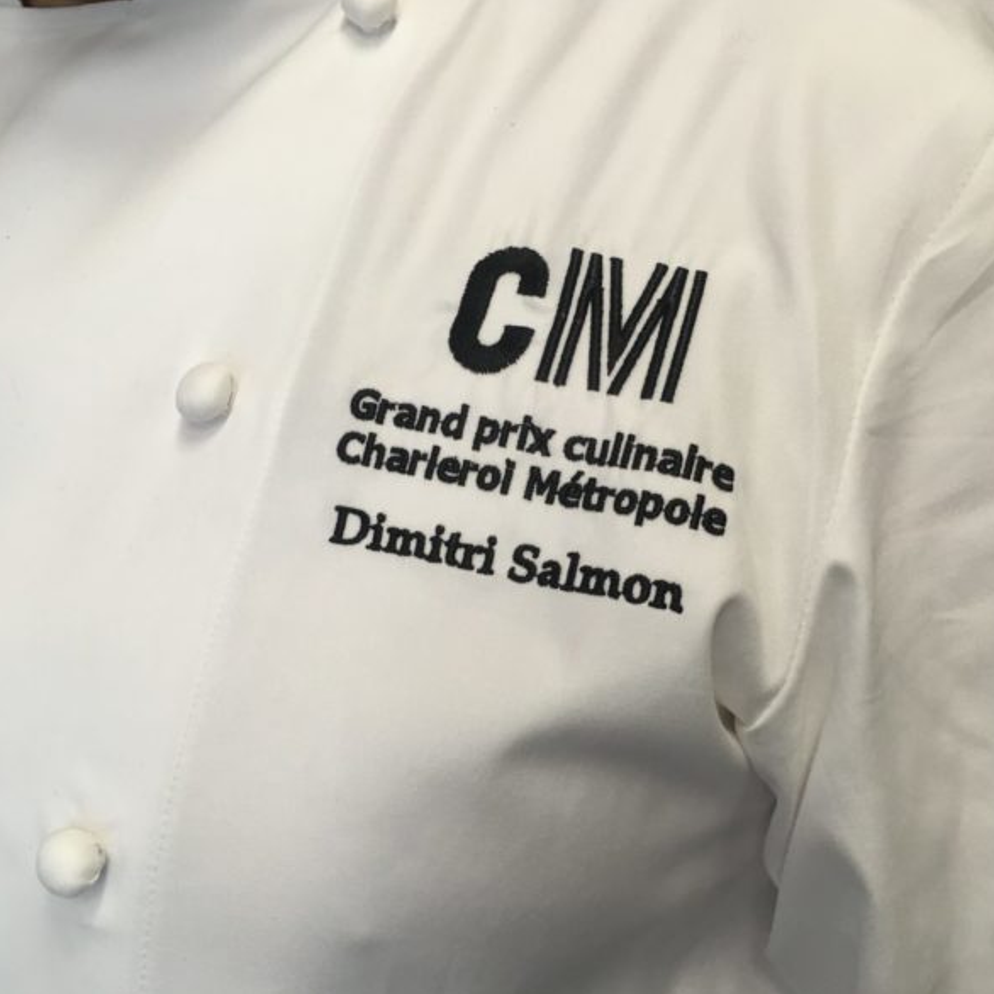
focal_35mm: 35
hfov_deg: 47.2
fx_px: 1137
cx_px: 499
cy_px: 494
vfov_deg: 47.2
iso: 50
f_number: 2.2
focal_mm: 4.15
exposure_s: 1/33
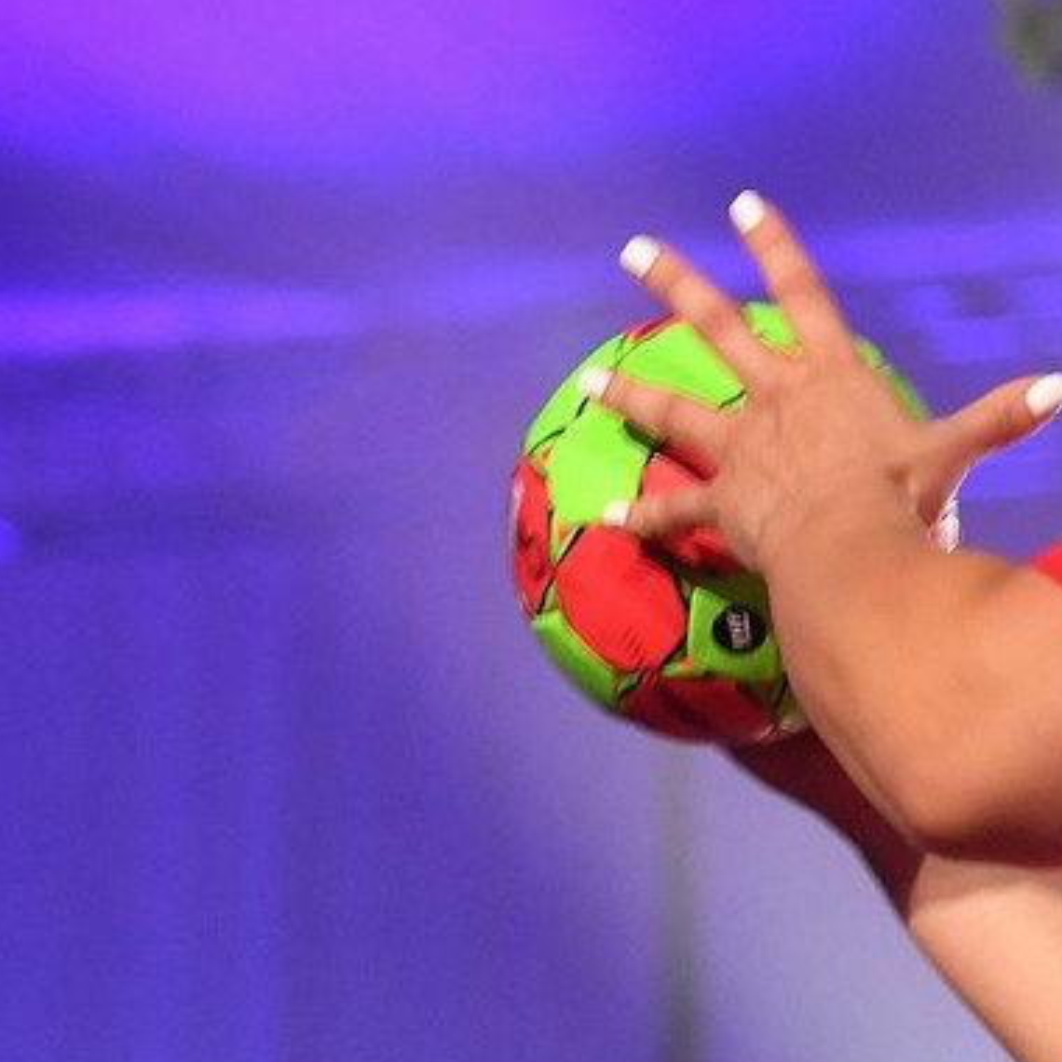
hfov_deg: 9.3
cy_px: 601
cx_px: 1030
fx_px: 6525
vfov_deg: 9.3
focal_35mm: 188
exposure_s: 1/500
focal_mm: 70
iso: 1600
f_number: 5
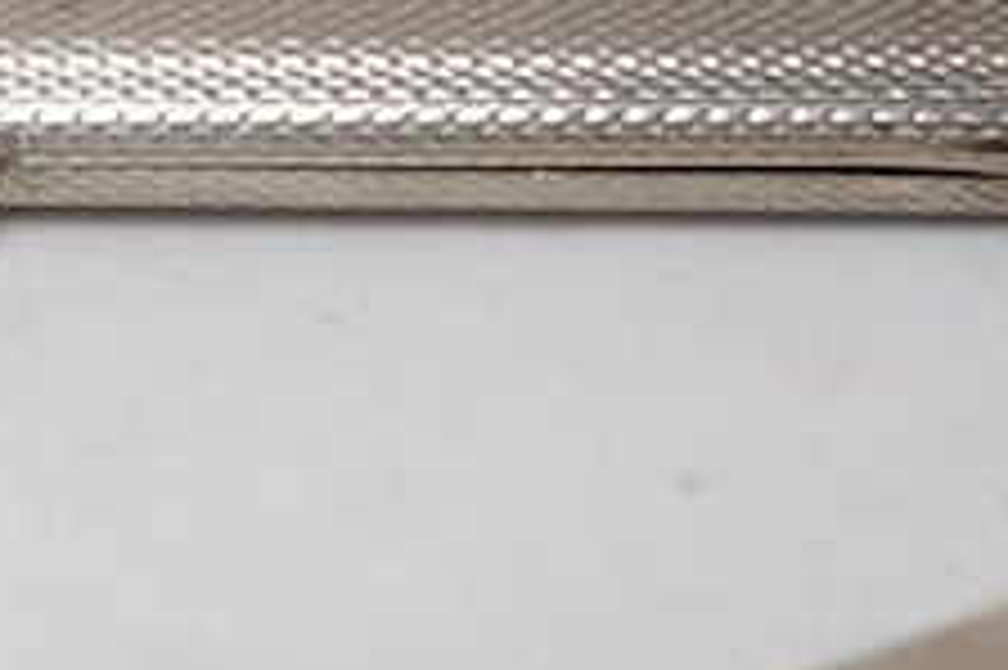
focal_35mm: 181
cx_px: -234
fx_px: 5064
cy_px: -378
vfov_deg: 7.4
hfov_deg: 11.1
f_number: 10
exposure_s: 1/125
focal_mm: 30
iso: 1250
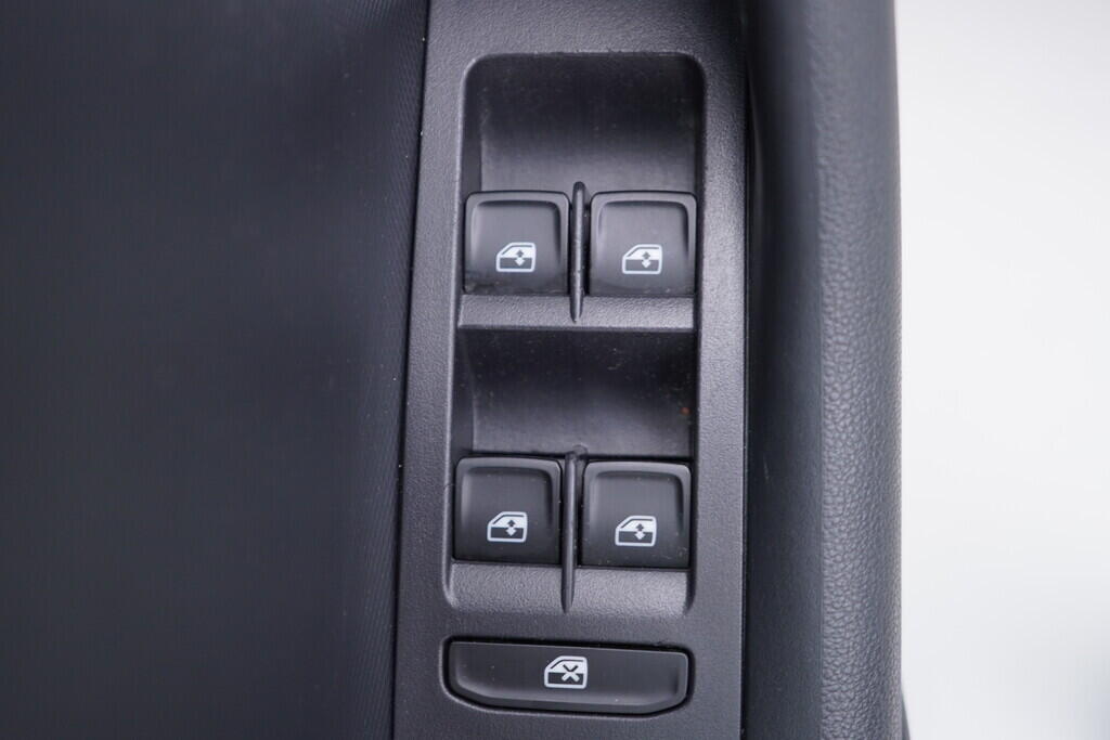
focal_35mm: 36
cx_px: 555
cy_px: 370
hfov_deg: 53.1
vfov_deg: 36.9
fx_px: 1110
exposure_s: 1/40
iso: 250
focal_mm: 24
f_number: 2.8
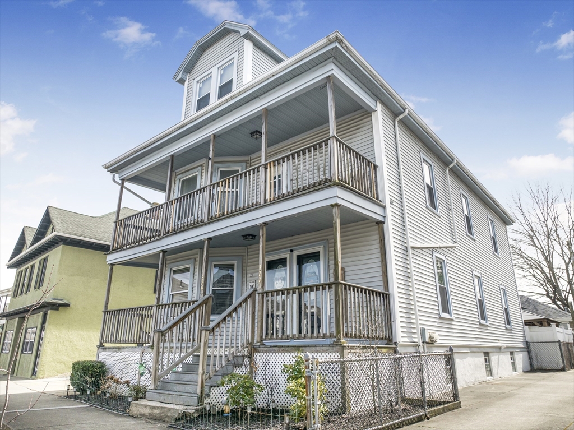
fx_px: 398
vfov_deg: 56.8
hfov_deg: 71.6
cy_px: 215
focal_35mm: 24
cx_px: 287
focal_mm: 12.29
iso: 190
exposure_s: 1/3200
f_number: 2.8
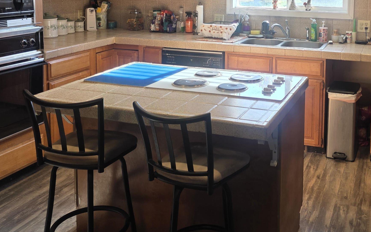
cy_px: 24
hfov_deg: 45.1
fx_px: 435
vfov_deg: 28.7
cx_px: 263
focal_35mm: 43
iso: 50
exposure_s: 1/120
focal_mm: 6.3
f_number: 1.7
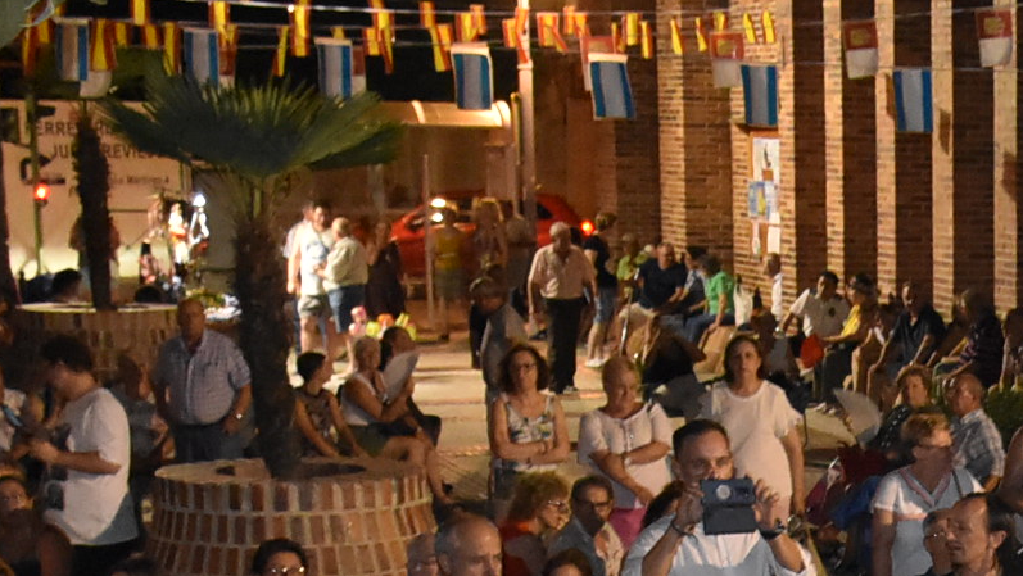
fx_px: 3202
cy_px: 993
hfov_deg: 16.7
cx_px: 1462
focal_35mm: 118
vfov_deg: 9.8
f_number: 3.5
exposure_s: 1/60
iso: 3600
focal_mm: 20
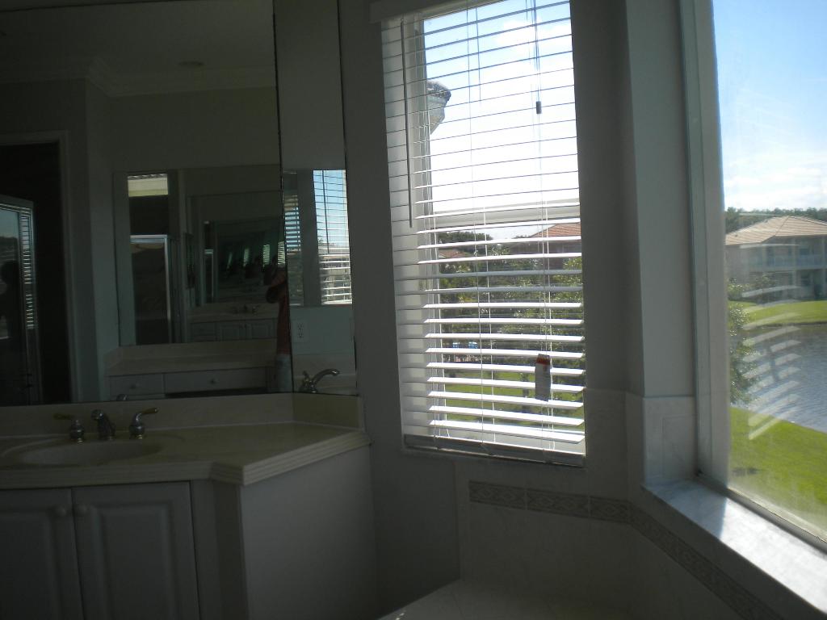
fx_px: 836
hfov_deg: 52.6
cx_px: 414
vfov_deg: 40.7
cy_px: 310
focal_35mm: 35
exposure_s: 1/435
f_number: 4.6
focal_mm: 6.3
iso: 80
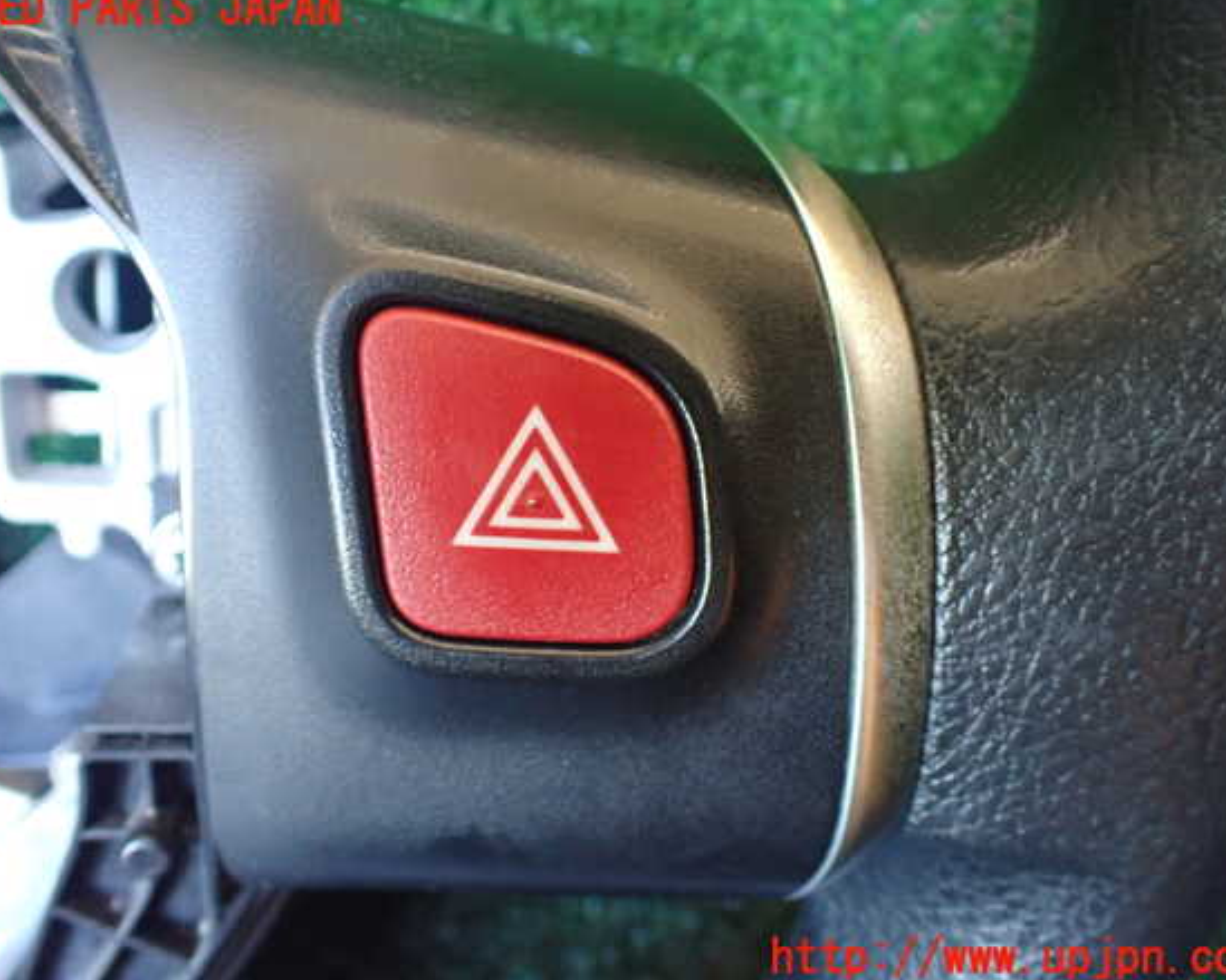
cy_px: 484
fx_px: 1161
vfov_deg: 45.8
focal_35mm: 32
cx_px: 605
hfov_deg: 55.7
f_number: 2.3
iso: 1000
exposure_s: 1/30
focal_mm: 5.4
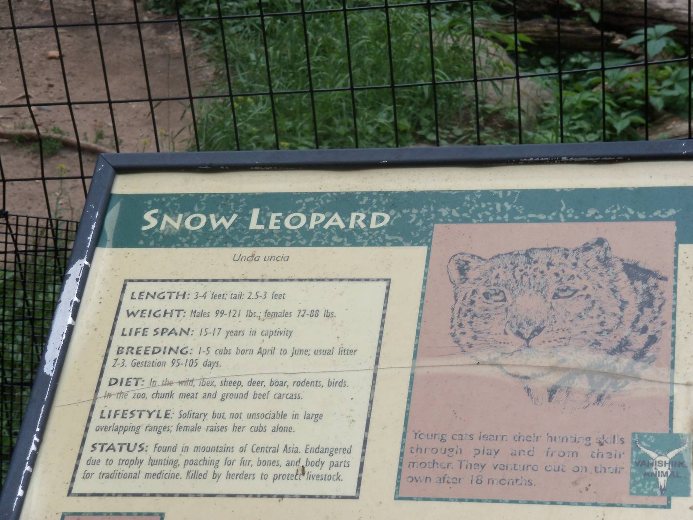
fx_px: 2022
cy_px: 260
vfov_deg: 14.6
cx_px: 346
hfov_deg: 19.4
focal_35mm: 101
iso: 64
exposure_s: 1/100
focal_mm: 17.9
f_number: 5.3
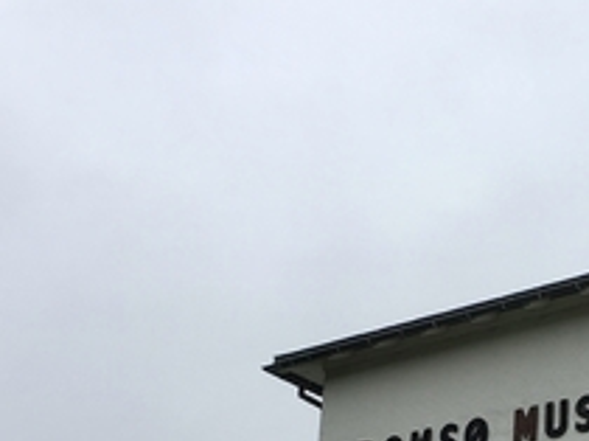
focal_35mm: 83
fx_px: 1411
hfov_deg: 22.9
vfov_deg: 16.7
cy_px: 573
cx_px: 550
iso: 25
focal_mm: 4.15
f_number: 2.2
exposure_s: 1/601
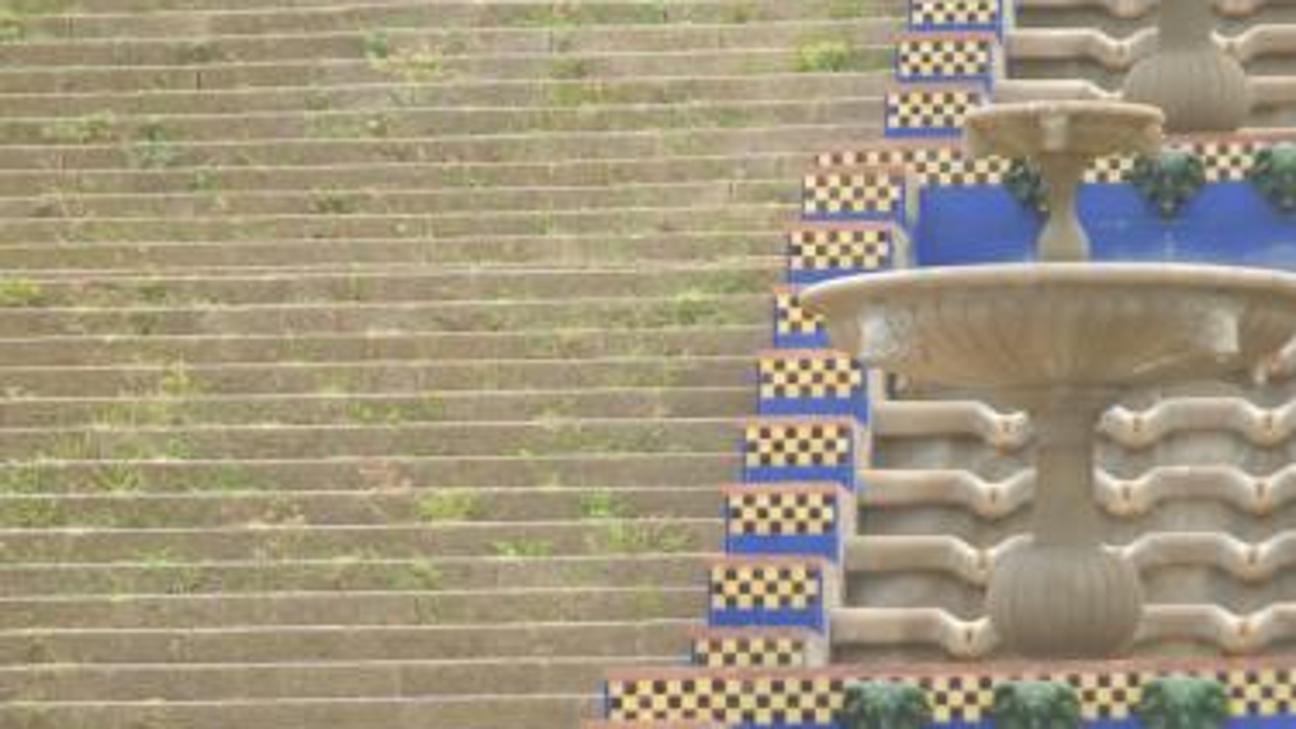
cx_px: 645
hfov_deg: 6.8
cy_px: 727
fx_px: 10929
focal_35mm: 318
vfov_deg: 3.8
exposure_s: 1/80
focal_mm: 70
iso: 100
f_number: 4.5
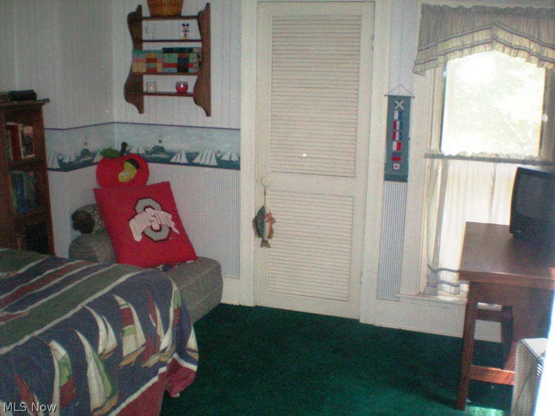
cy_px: 208
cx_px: 278
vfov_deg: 37.7
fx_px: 609
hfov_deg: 49.0
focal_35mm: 38
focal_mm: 6.3
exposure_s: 1/60
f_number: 4.6
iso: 400
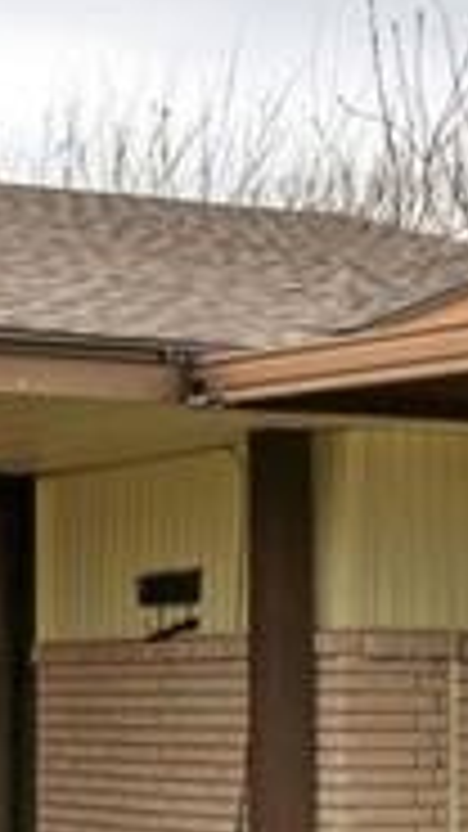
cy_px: 648
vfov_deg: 20.4
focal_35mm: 104
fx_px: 2295
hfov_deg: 10.6
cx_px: -493
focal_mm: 12
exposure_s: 1/200
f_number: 8
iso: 100
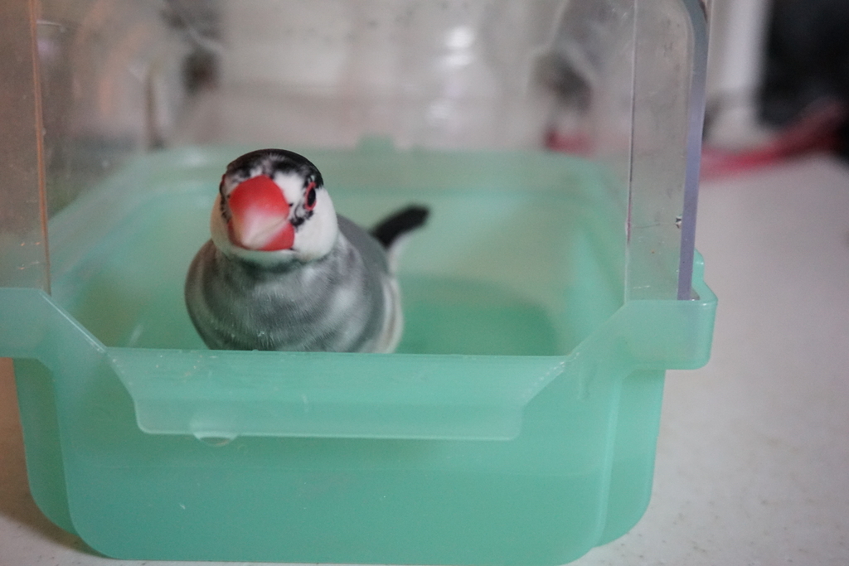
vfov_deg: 29.9
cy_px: 283
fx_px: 1061
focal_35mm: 45
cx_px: 424
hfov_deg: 43.6
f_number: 5
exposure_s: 1/60
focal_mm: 30
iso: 3200
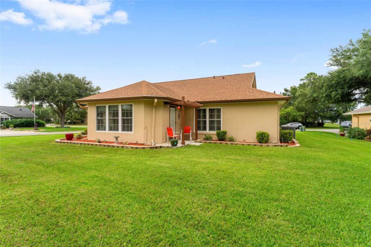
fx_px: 179
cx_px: 186
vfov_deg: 69.1
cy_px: 124
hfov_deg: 92.0
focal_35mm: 17
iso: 160
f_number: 8
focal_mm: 17.4
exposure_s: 1/160
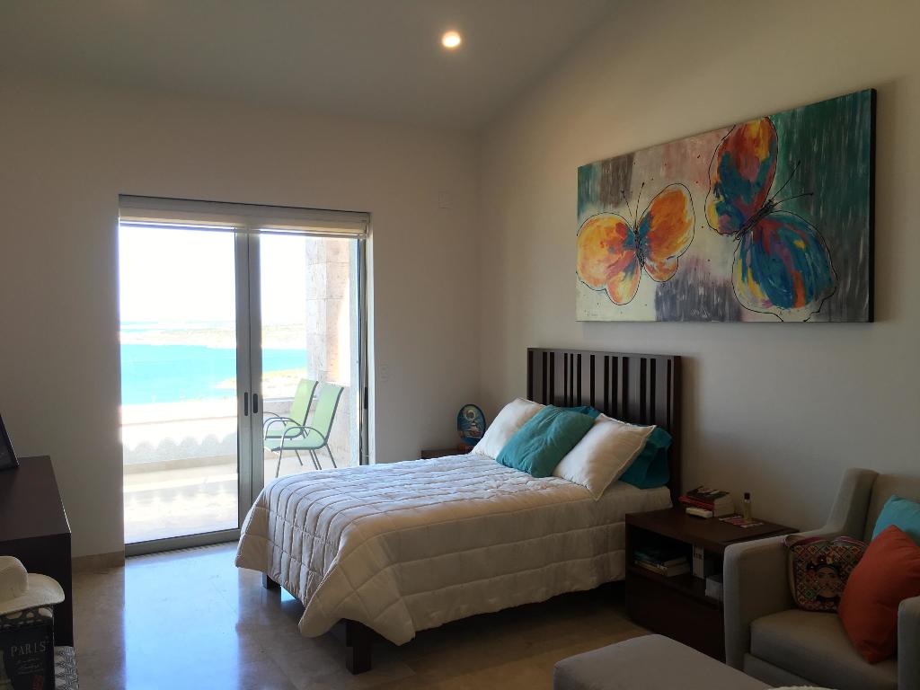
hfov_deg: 61.7
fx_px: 771
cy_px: 345
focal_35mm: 29
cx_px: 460
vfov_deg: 48.2
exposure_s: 1/60
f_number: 2.2
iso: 25
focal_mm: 4.15
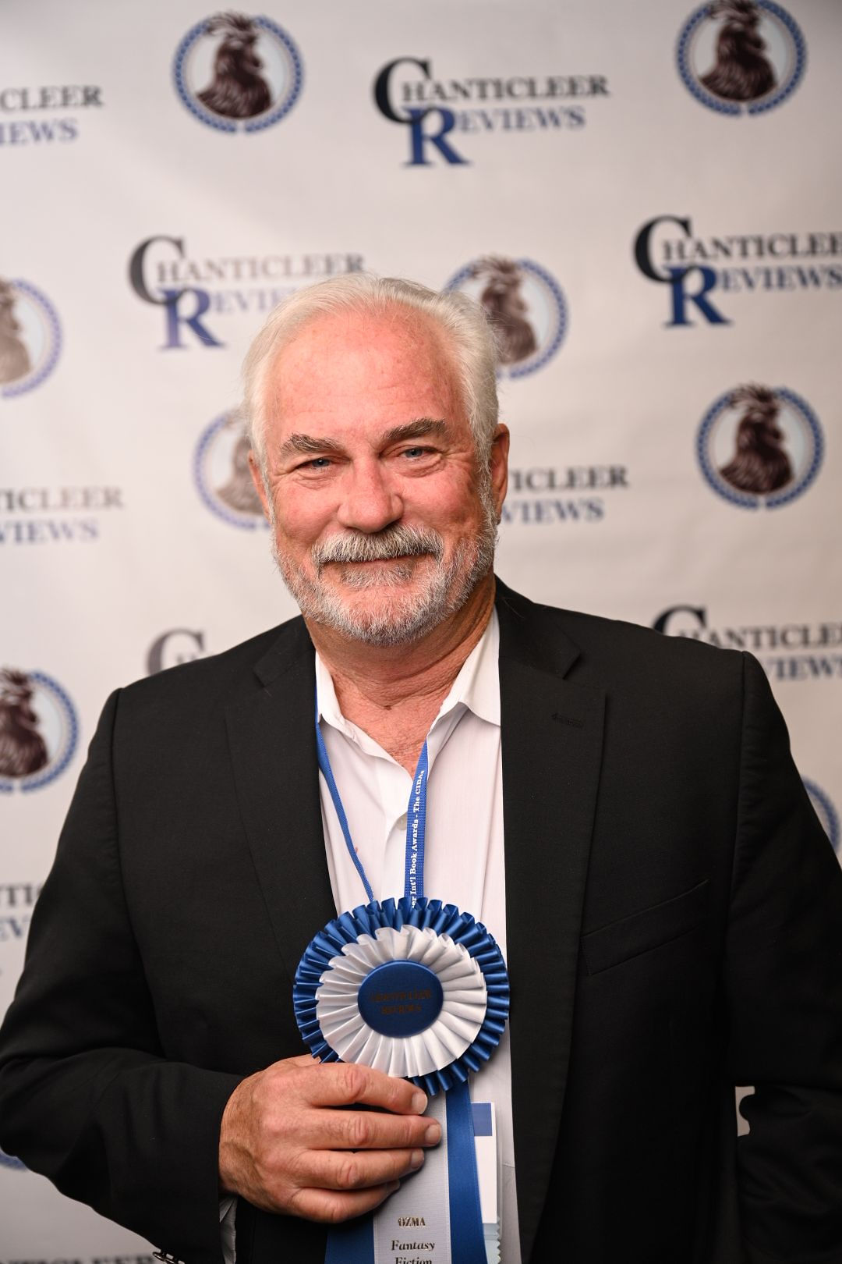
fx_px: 1684
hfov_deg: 28.1
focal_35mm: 48
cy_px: 632
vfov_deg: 41.1
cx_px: 421
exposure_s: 1/250
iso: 320
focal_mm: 48
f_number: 3.5
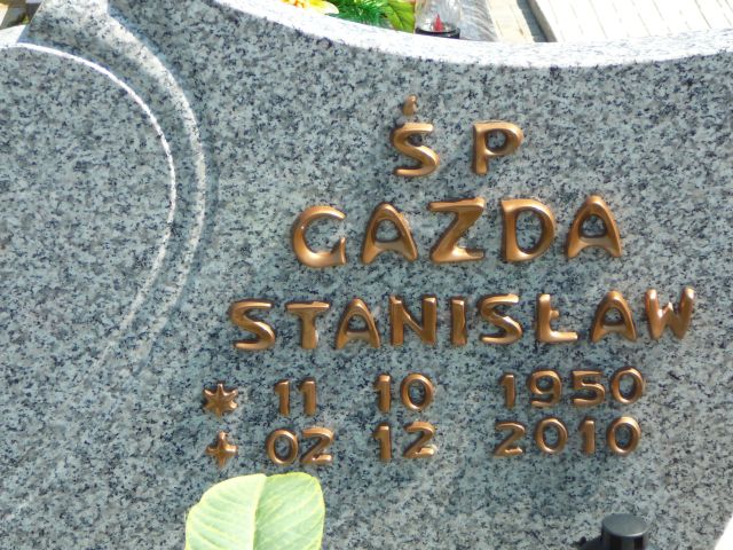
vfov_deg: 14.1
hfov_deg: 18.7
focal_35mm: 105
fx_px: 2223
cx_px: 366
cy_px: 275
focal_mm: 15.6
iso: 80
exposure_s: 1/400
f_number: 3.9
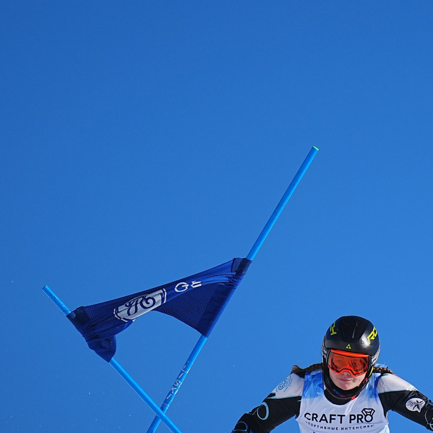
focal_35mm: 592
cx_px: 455
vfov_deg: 3.0
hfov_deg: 3.0
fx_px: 8378
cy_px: 406
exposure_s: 1/5000
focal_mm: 200
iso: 100
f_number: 2.8
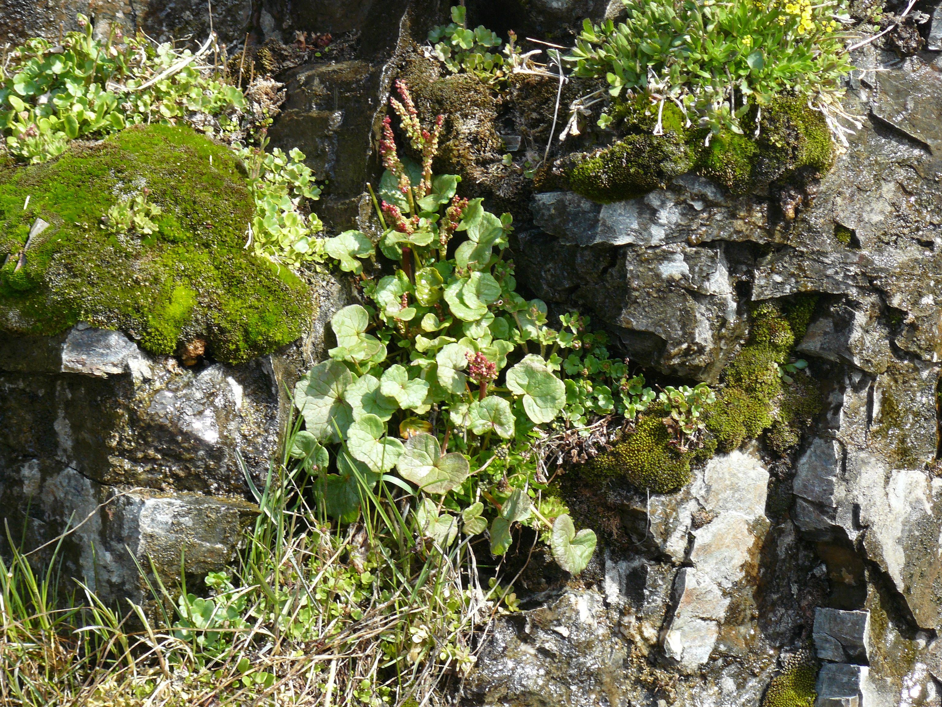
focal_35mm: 171
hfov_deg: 11.6
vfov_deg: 8.7
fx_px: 4653
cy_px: 354
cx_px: 471
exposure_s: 1/160
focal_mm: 28.6
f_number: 4
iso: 100
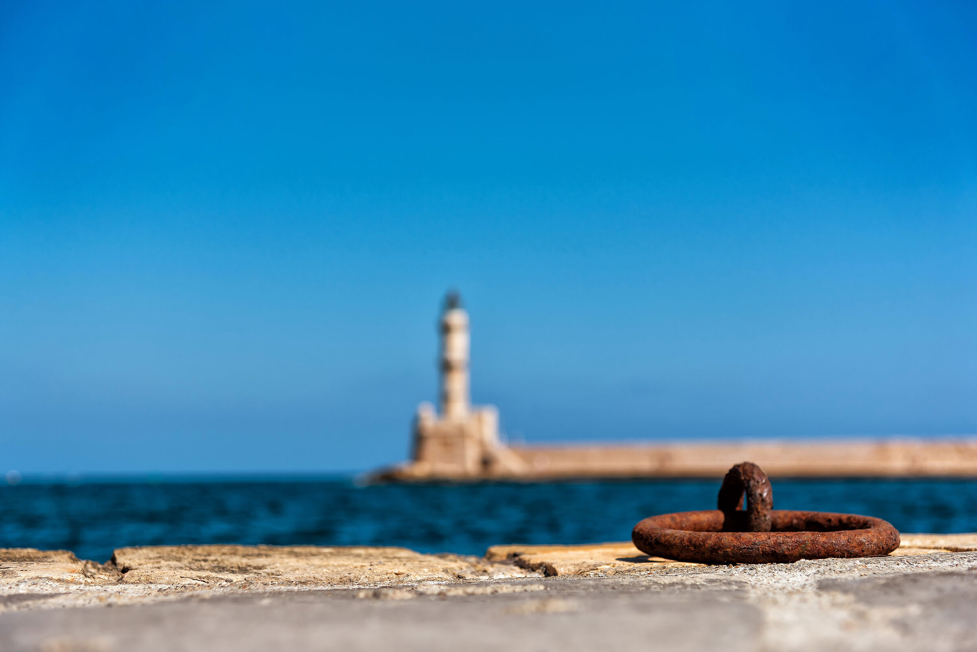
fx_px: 1575
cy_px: 326
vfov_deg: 23.4
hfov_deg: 34.5
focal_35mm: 58
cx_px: 488
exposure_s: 1/1600
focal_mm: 58
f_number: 4.5
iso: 100
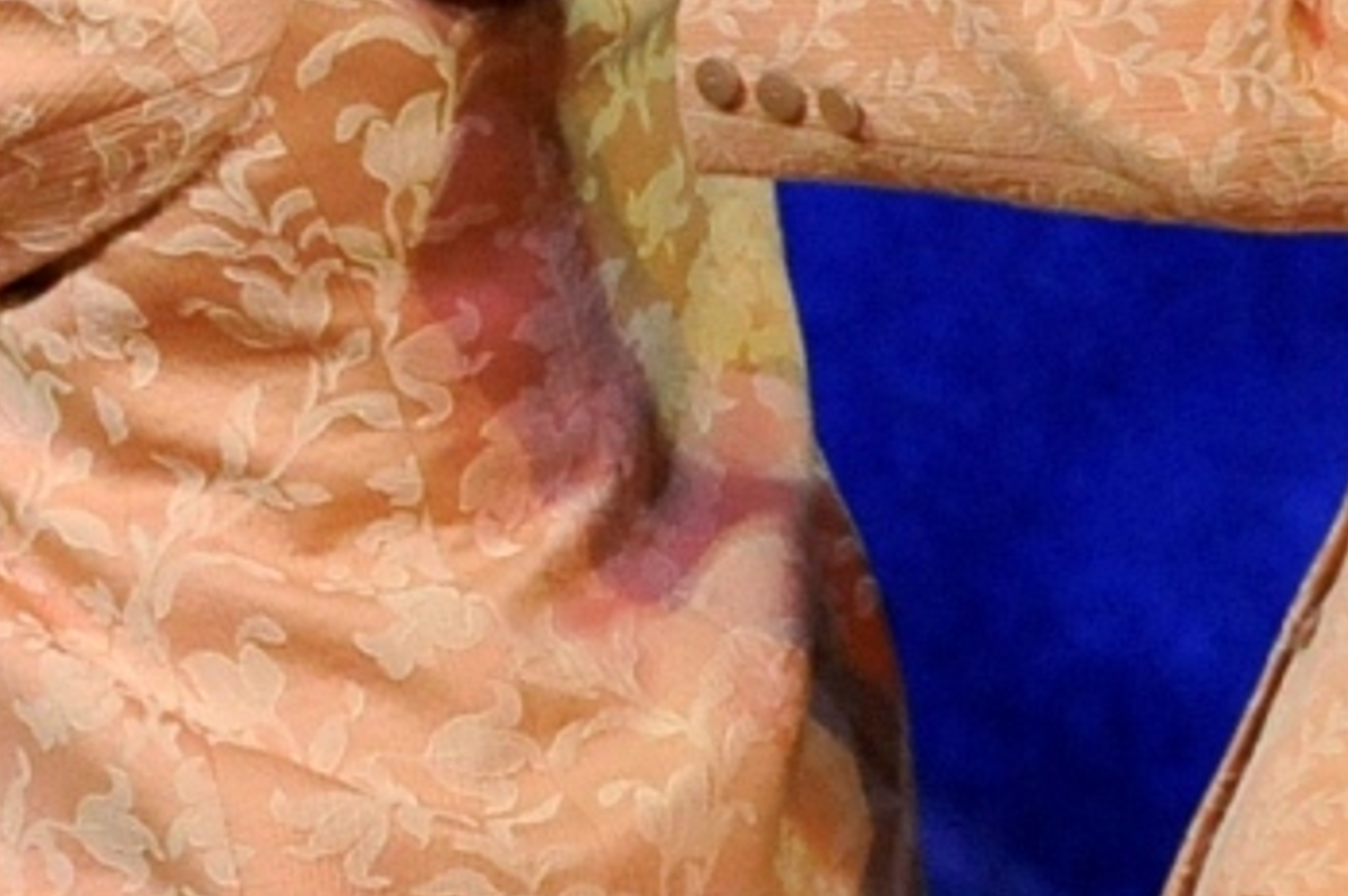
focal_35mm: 853
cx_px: -91
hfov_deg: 2.4
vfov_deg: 1.6
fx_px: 31909
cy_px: 541
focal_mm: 125
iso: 3200
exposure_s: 1/320
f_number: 4
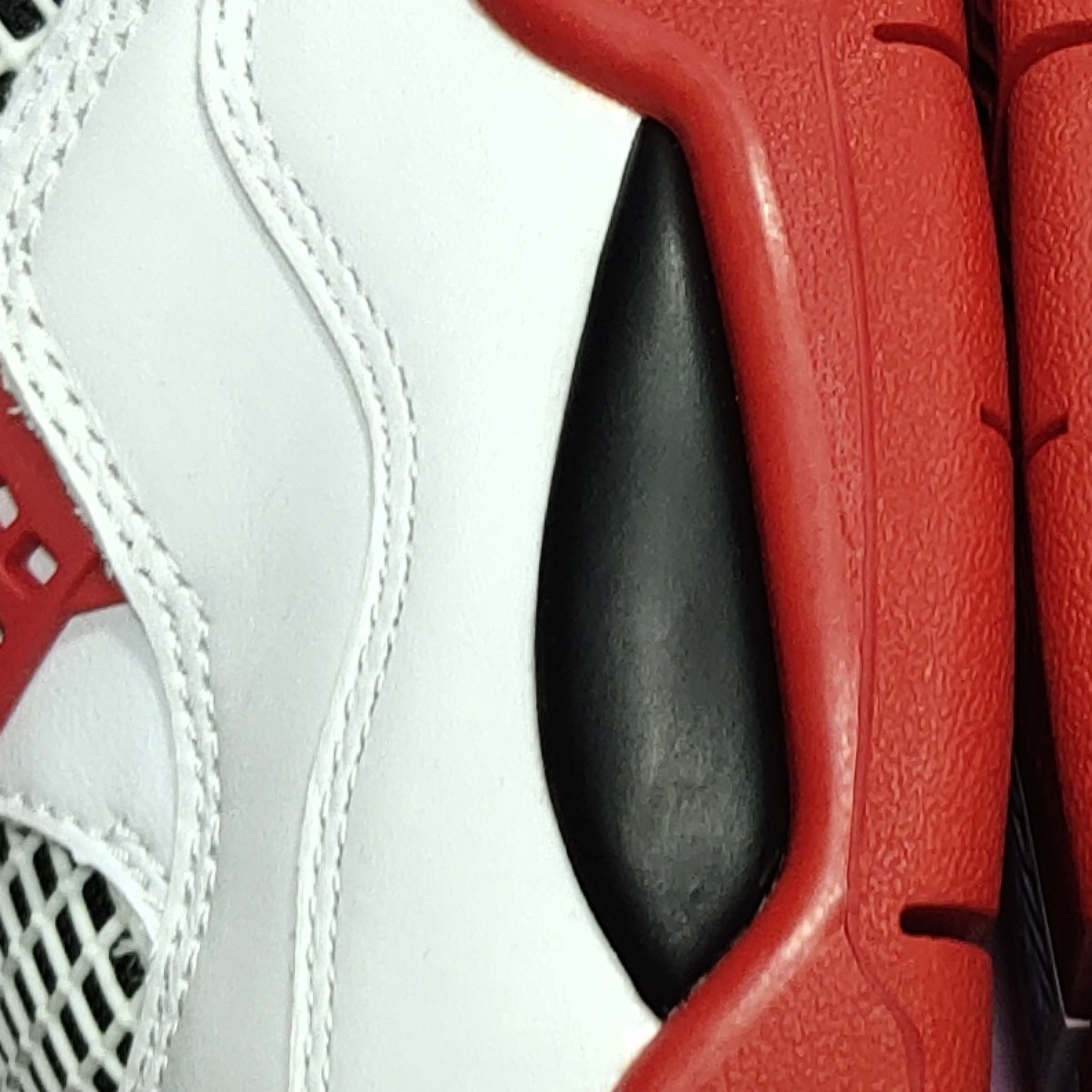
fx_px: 4818
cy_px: 349
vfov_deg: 12.9
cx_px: 994
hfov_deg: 12.8
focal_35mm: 135
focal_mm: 4.35
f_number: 1.79
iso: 87
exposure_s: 1/100
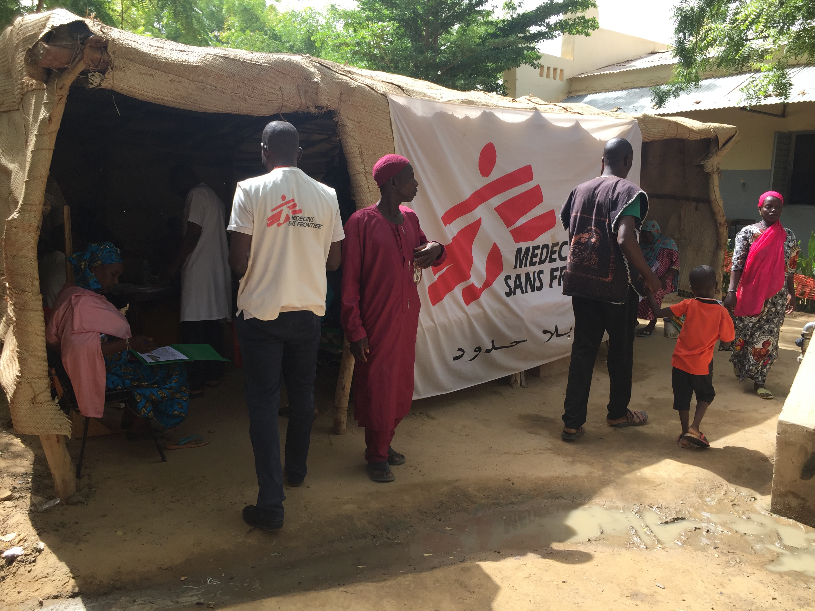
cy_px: 306
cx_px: 408
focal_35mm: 29
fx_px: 683
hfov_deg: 61.7
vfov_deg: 48.2
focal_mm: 4.15
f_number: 2.2
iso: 32
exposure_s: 1/408
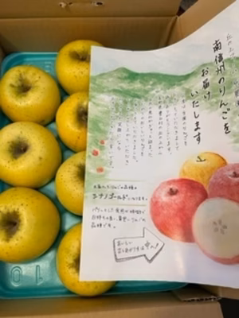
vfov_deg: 67.3
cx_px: 120
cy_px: 159
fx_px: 239
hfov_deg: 53.1
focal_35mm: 26
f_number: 1.6
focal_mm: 4.2
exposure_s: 1/60
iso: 320
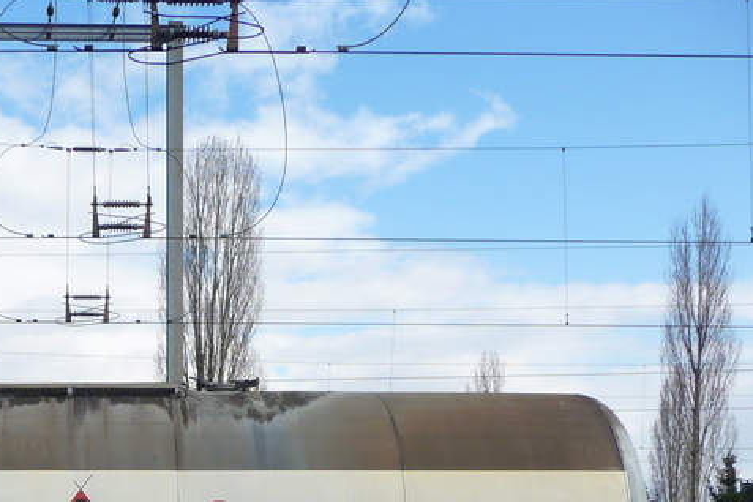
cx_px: 58
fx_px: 1276
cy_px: 589
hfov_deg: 31.2
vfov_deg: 20.9
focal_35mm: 61
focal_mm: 4.7
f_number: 3.3
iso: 160
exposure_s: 1/800
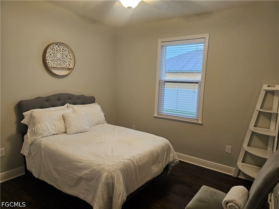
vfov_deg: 58.9
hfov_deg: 73.9
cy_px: 104
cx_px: 140
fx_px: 185
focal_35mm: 23
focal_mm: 6.3
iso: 1000
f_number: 1.7
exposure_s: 1/120
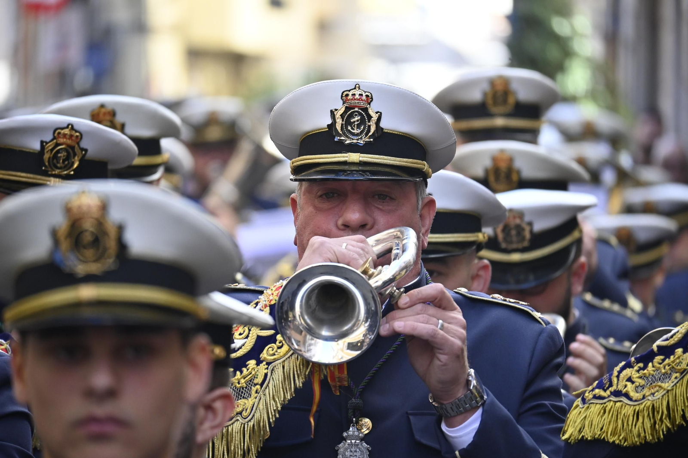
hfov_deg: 5.5
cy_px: 229
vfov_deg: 3.7
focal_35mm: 375
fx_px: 7165
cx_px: 344
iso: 1000
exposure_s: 1/320
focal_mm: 250
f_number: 6.3
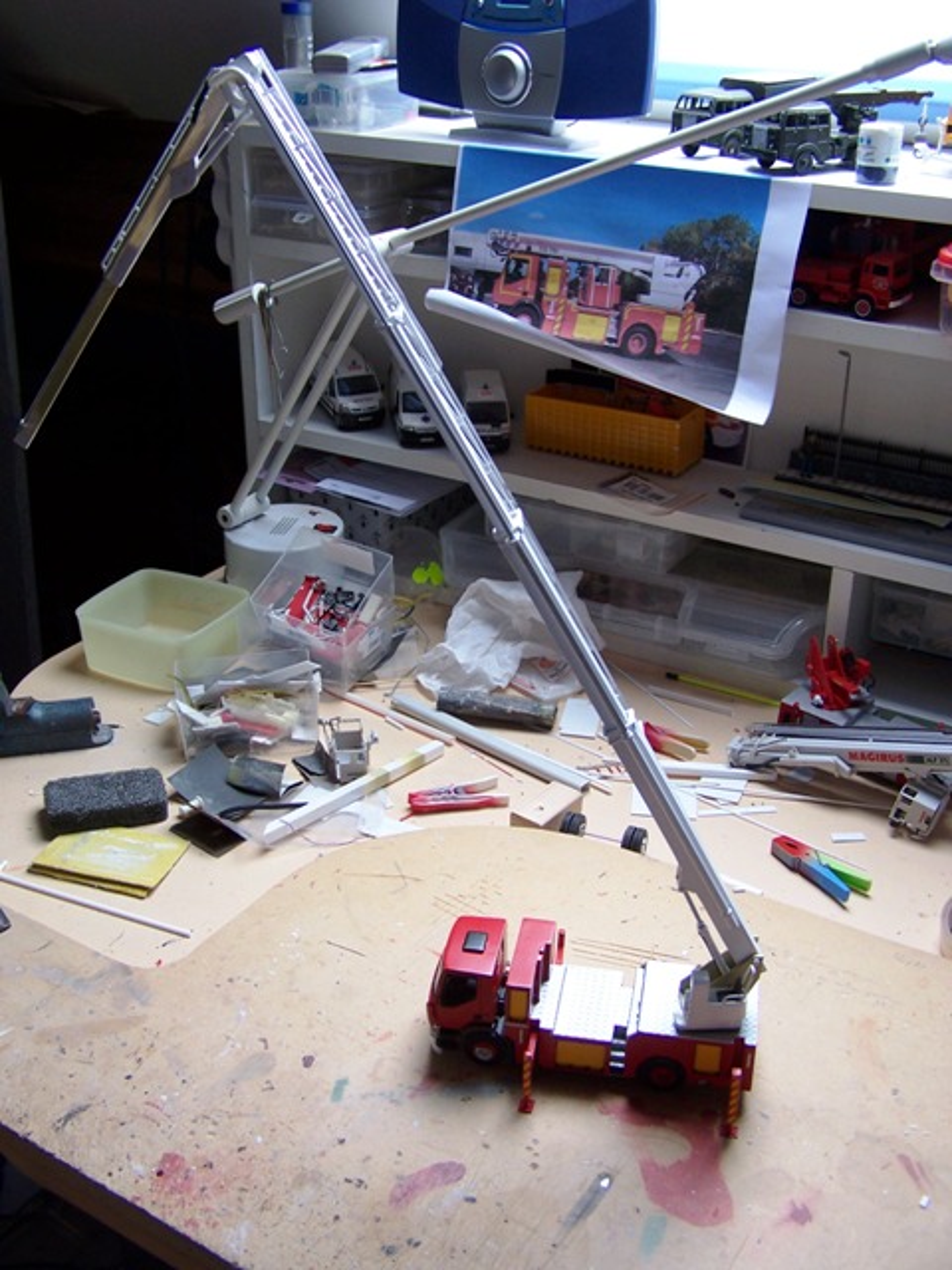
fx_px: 1393
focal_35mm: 38
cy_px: 635
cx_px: 476
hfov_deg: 37.7
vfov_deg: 49.0
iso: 80
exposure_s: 1/30
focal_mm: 6.3
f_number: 2.8
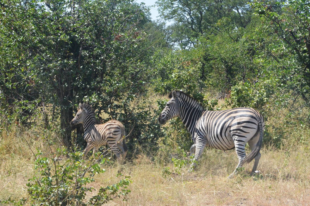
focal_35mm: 128
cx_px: 155
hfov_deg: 16.1
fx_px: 1096
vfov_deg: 10.7
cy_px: 103
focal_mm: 85
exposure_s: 1/1000
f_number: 18
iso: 2500
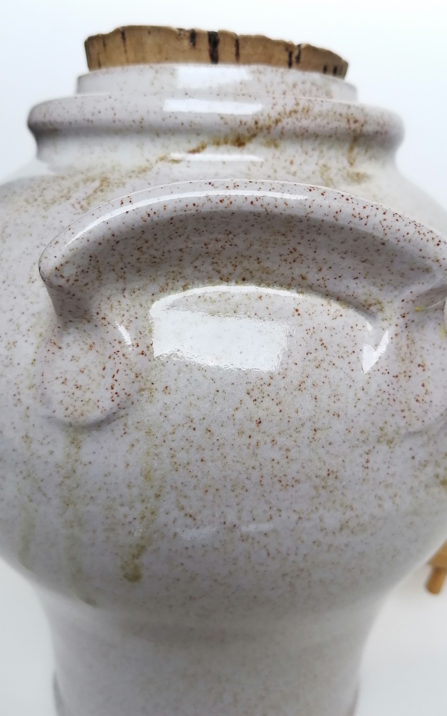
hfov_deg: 43.1
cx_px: 242
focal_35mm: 29
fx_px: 565
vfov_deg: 64.6
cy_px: 355
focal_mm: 4.75
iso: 160
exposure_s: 1/50
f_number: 1.8
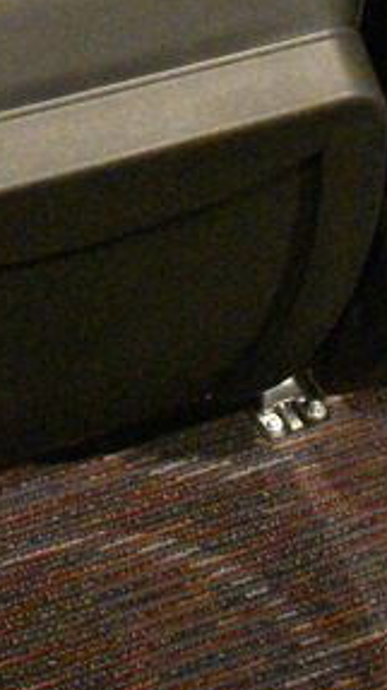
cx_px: -48
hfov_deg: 13.1
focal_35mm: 90
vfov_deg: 21.4
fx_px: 1645
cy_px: -215
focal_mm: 18
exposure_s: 1/40
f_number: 3.5
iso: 12800
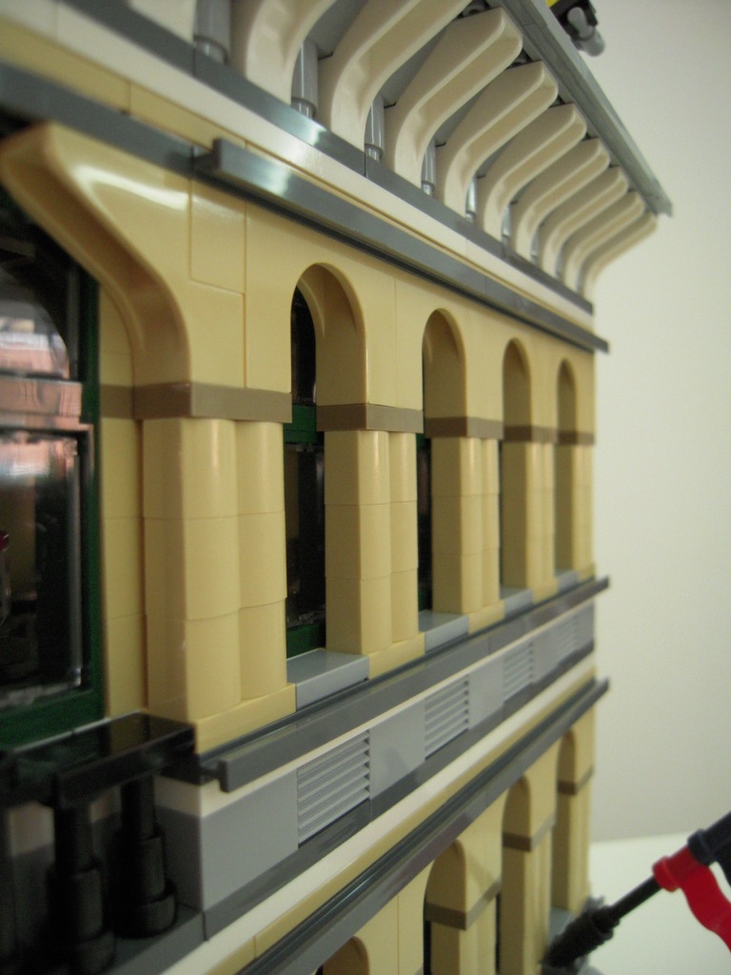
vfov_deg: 63.4
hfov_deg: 49.7
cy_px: 488
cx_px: 366
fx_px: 788
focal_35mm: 28
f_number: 2.7
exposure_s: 1/60
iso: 400
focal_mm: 5
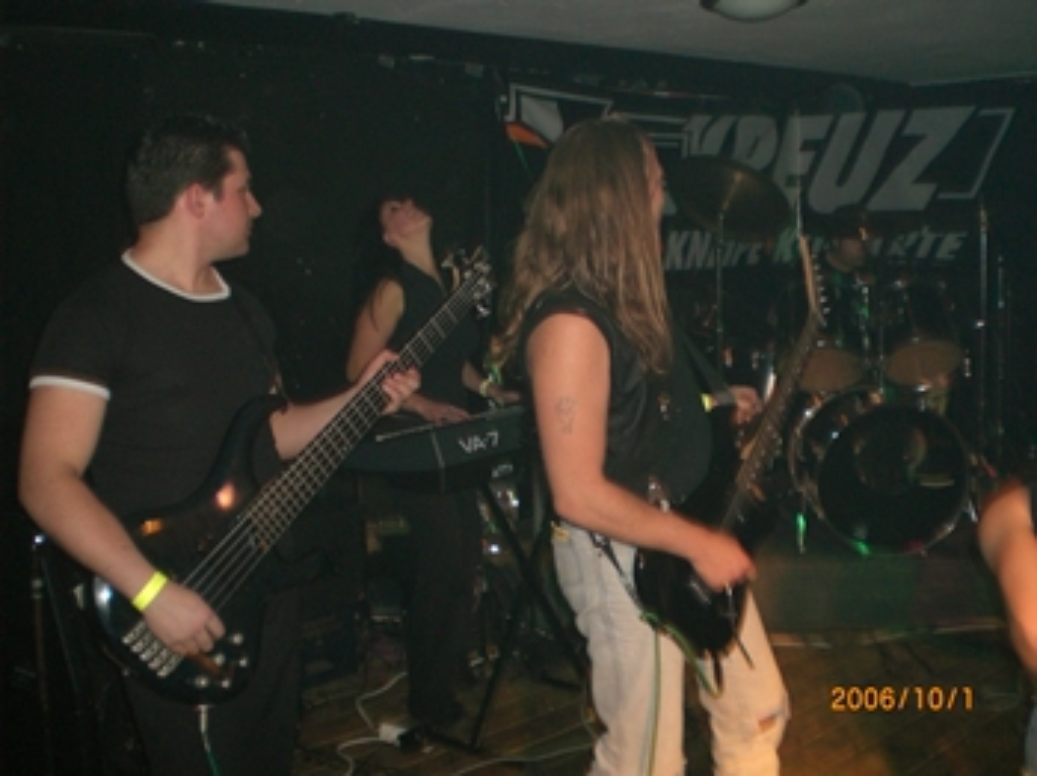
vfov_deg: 37.7
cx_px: 518
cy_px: 388
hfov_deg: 49.0
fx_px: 1138
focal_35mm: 38
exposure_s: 1/30
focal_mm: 6.3
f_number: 3.1
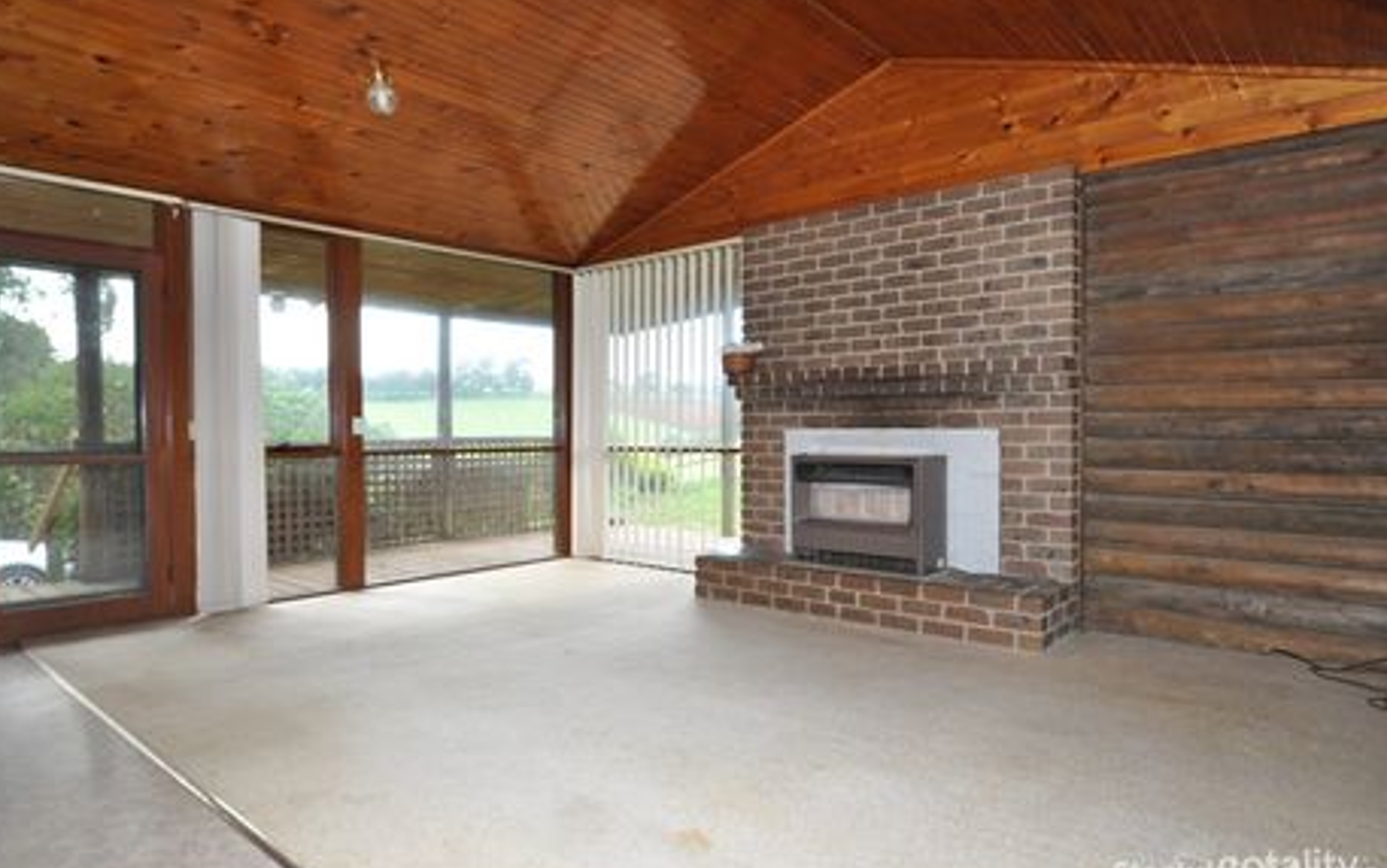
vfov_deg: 55.1
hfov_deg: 79.6
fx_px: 832
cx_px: 695
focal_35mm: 22
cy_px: 454
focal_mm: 14
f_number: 5
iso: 400
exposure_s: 1/100
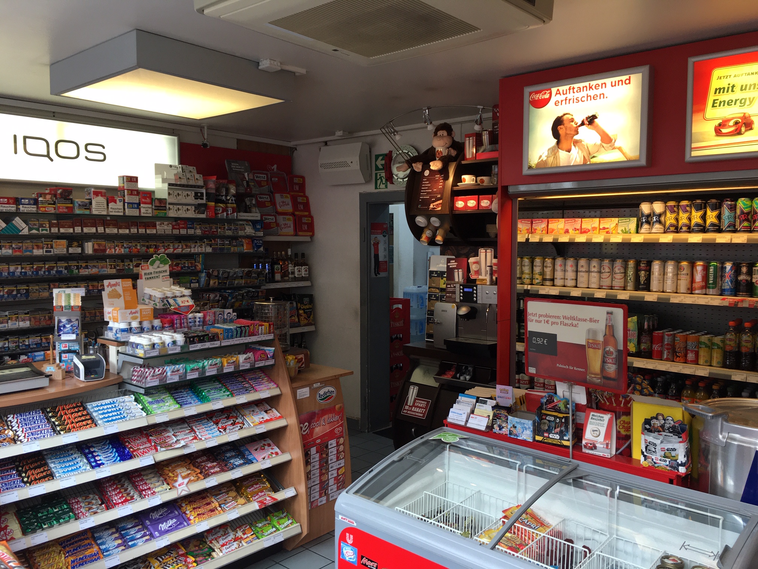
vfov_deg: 48.2
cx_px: 379
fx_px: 635
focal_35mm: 29
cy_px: 284
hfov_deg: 61.7
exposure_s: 1/100
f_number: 2.2
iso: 40
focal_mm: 4.15
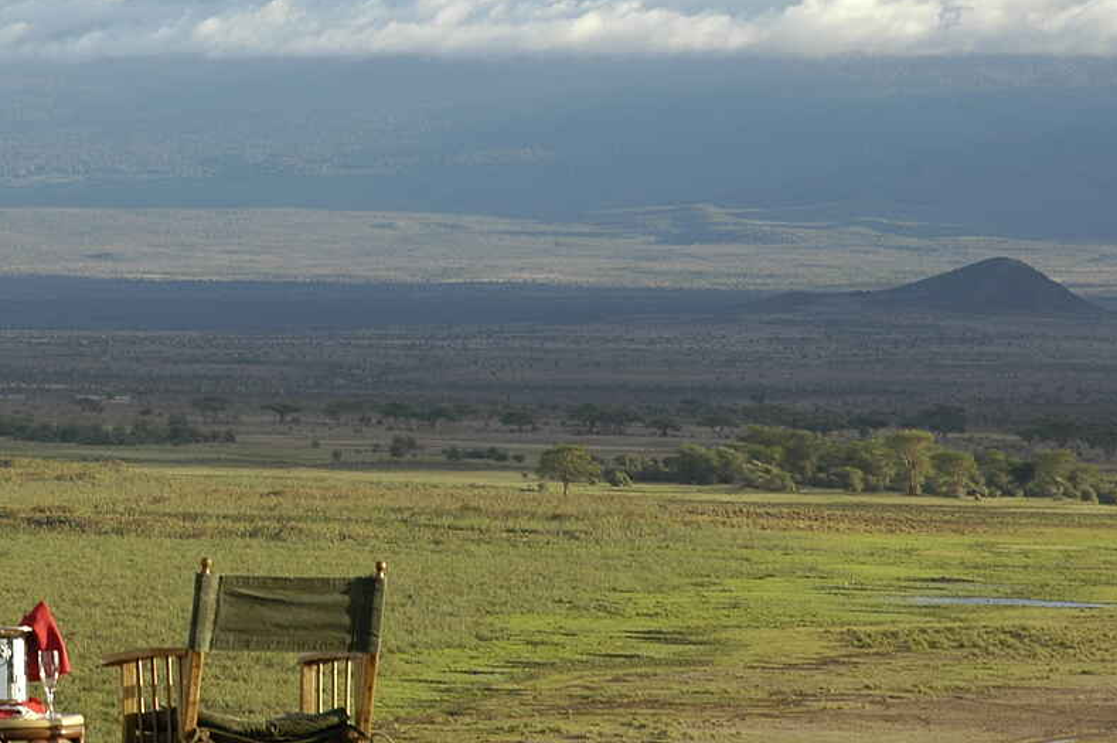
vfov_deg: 6.4
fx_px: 6605
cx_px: -11
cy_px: 307
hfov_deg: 9.6
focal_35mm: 213
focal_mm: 70
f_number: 9
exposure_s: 1/125
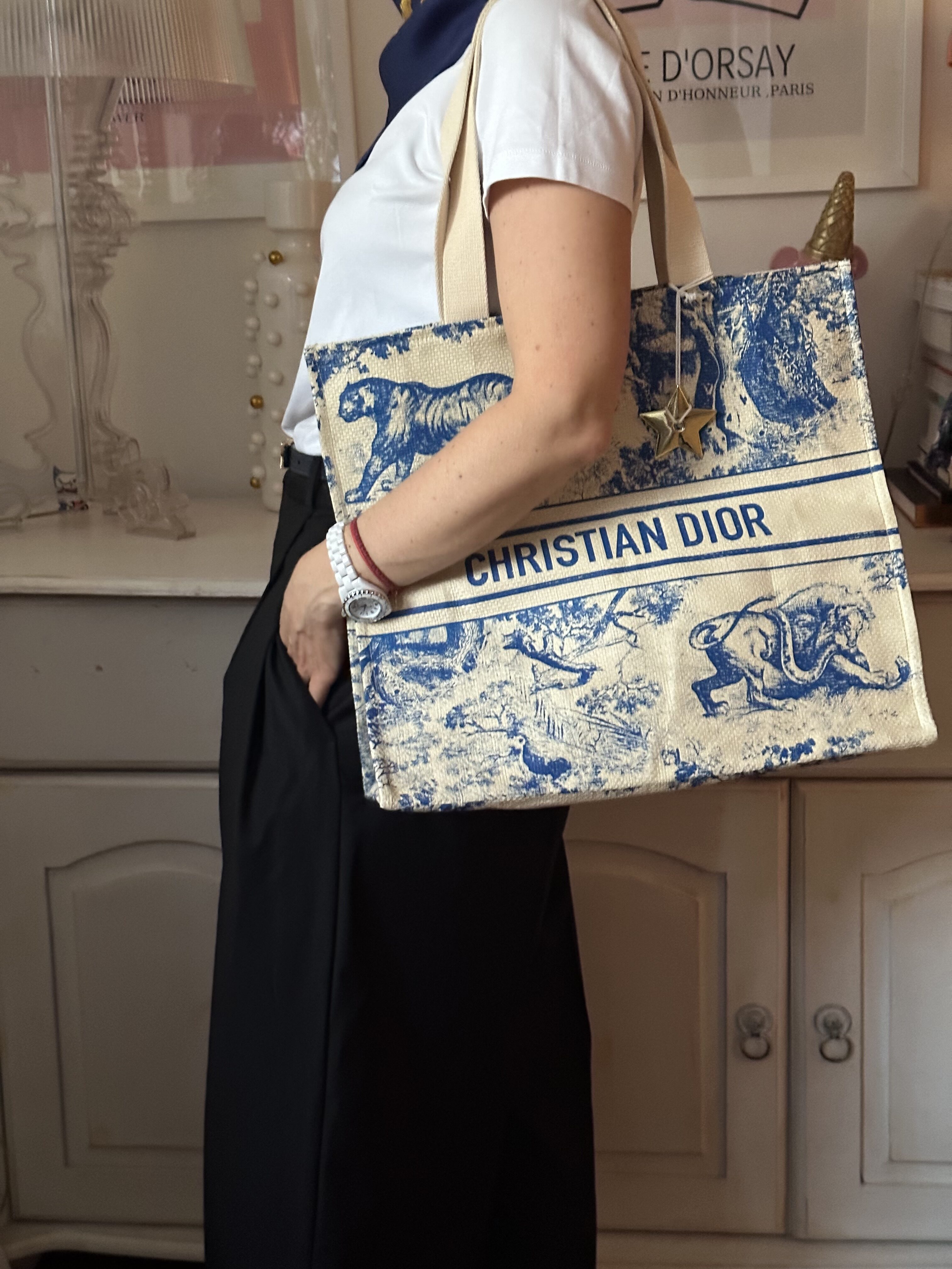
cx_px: 476
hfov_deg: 30.3
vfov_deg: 39.7
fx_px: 1760
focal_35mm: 48
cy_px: 634
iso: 640
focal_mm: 6.86
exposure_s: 1/30
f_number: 1.78
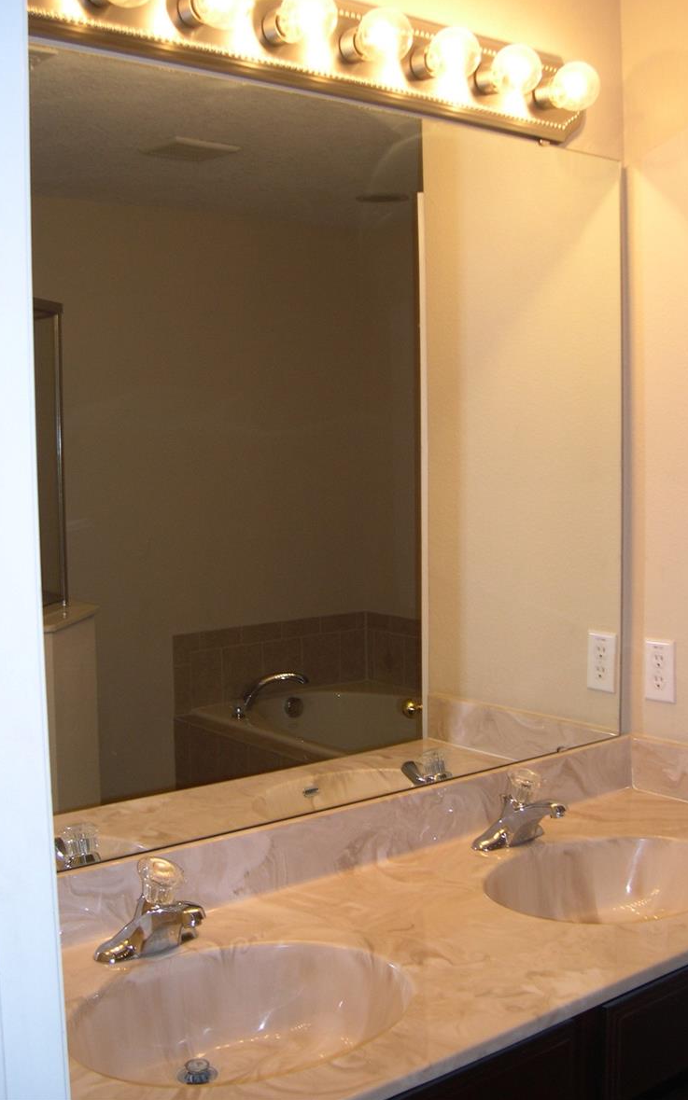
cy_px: 542
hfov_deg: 31.2
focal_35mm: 41
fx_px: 1230
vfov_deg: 48.2
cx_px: 365
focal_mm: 8
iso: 100
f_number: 2.8
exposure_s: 1/30
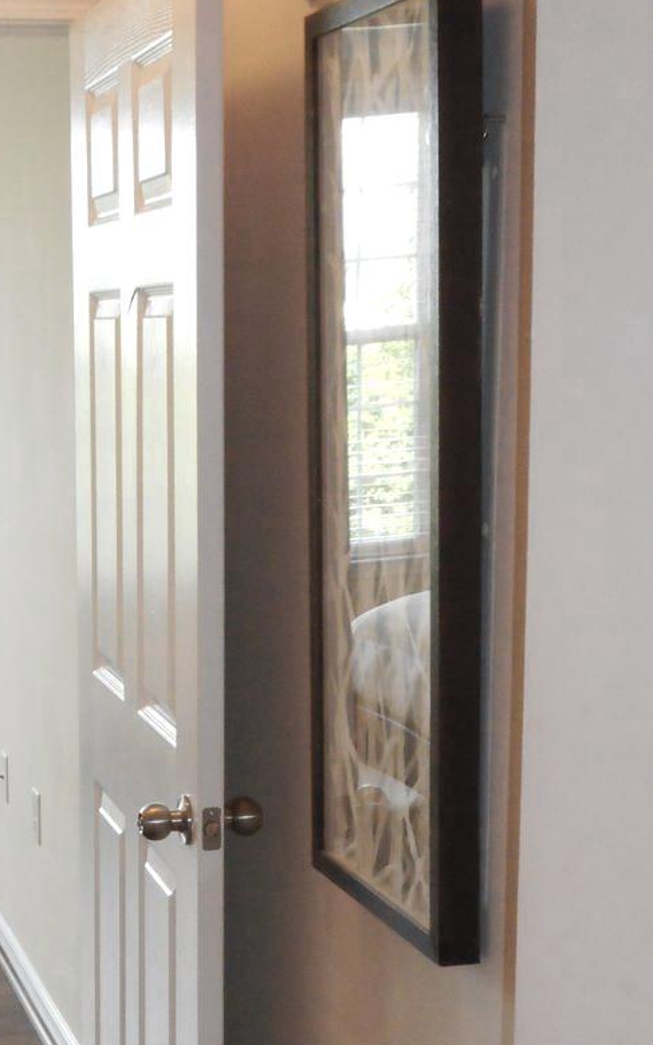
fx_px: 2023
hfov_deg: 18.0
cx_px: 25
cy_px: 678
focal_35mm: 71
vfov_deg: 28.8
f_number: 4.2
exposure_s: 1/30
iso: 400
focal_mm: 6
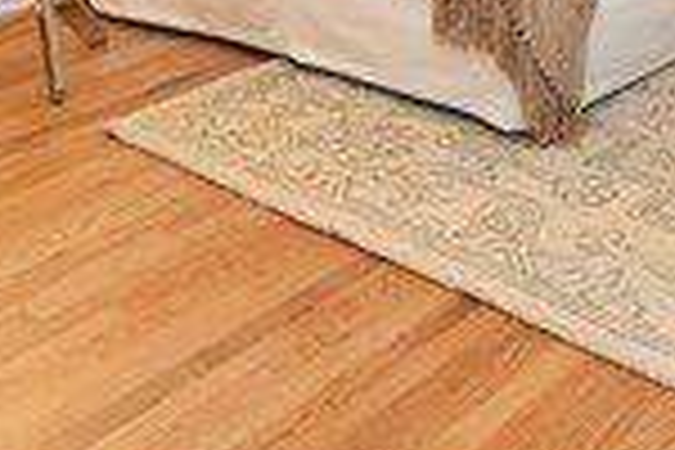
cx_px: 608
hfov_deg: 30.1
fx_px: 1200
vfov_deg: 16.9
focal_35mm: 64
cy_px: -394
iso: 1250
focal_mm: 10
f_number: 8
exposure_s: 1/20
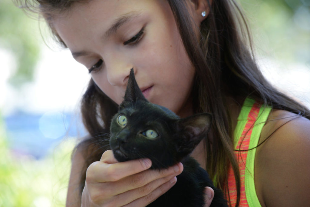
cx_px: 155
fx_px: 1593
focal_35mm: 185
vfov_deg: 7.4
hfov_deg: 11.1
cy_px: 104
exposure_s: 1/200
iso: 800
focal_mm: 185
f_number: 8
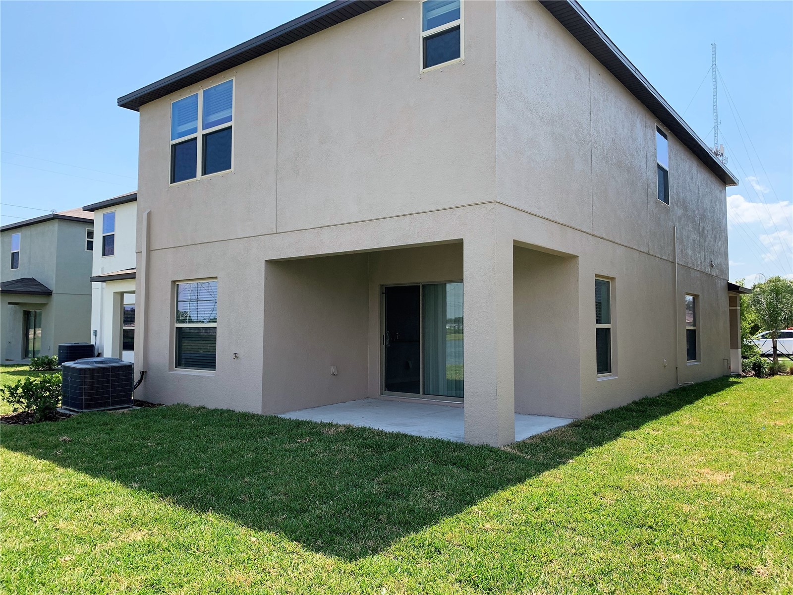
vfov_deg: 53.1
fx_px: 596
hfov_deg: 67.3
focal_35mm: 26
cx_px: 396
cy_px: 298
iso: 25
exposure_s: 1/1001
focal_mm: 4.25
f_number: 1.8
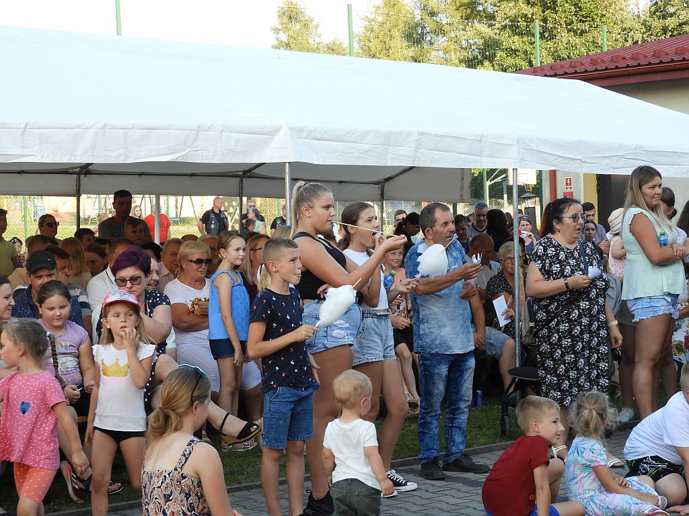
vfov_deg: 18.4
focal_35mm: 80
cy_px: 258
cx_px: 344
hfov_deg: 24.4
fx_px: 1592
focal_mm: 14.3
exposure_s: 1/100
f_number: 4.5
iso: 100
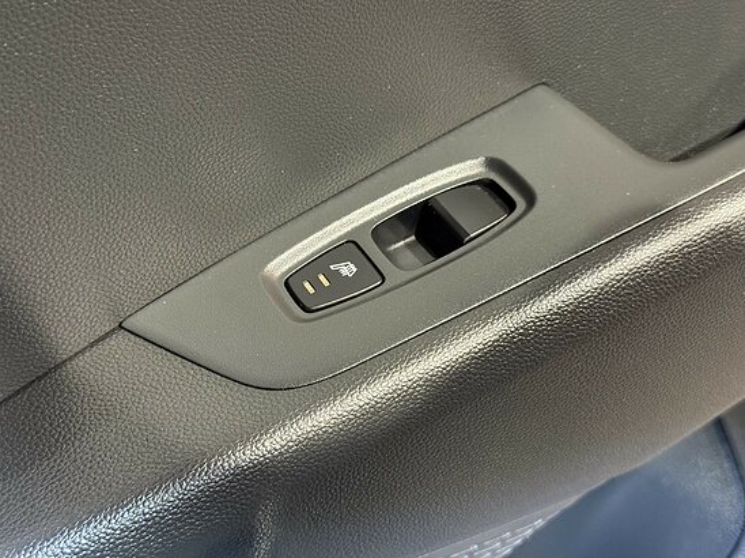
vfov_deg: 30.2
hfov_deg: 39.7
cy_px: 279
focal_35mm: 48
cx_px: 372
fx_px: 1032
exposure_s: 1/31
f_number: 1.78
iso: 320
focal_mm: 6.76
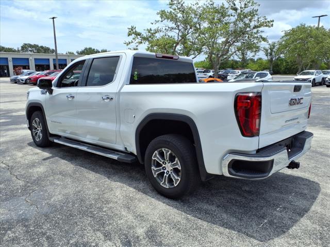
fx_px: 257
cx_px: 165
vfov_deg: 51.4
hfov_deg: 65.3
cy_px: 124
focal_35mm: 27
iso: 40
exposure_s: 1/2000
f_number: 1.9
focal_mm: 3.58
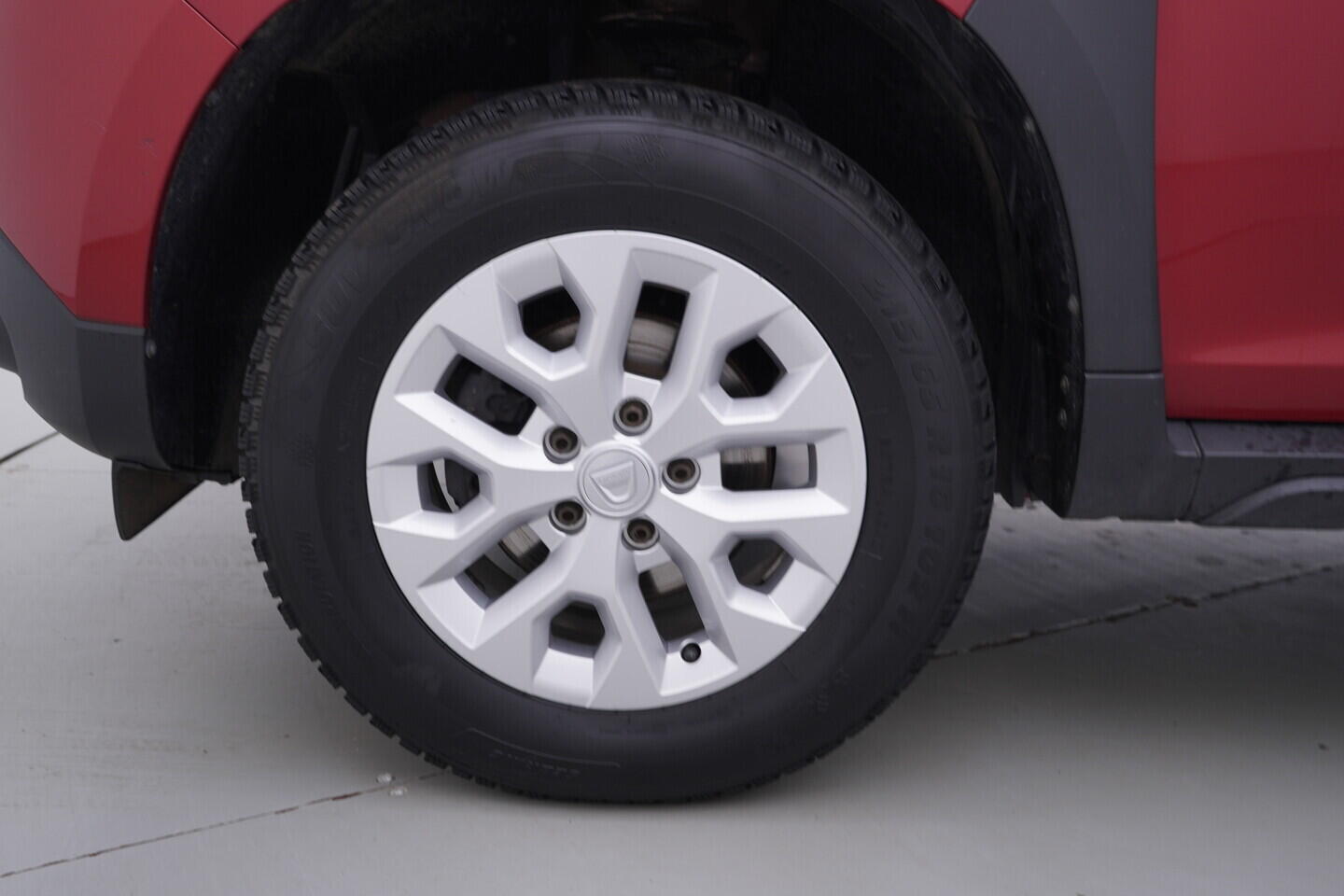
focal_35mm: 36
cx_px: 672
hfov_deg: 53.1
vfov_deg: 36.9
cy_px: 448
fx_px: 1344
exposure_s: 1/60
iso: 125
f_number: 3.5
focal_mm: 24
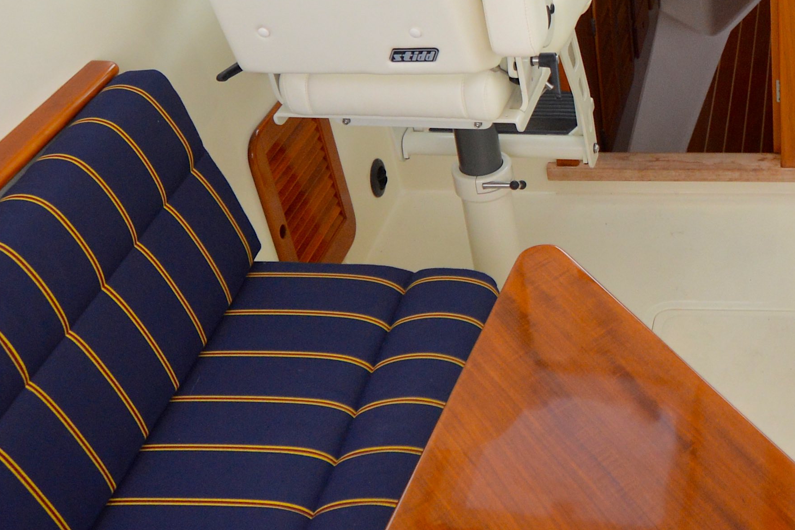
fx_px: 1126
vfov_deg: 26.1
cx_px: 793
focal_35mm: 51
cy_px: 116
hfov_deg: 35.3
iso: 400
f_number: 4.5
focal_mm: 10
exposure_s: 1/80
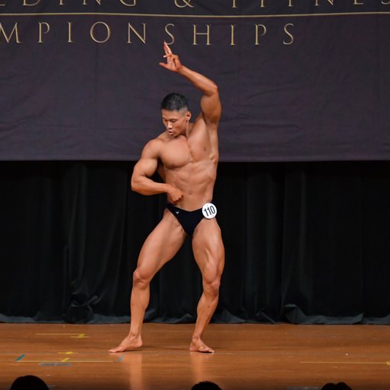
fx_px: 3684
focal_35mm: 289
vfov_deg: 6.1
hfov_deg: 6.1
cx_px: 180
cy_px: 195
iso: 4000
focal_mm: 150
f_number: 5.6
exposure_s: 1/400
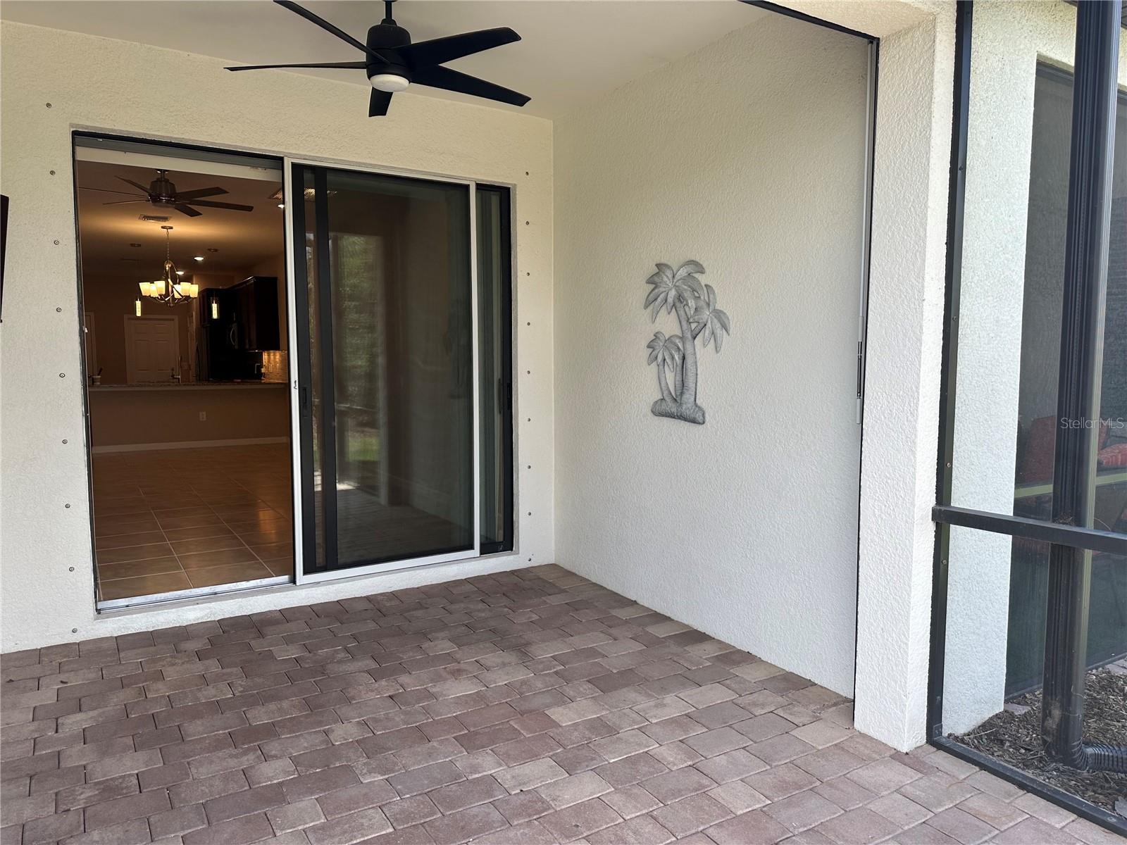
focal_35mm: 24
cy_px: 422
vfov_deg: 56.8
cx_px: 564
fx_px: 781
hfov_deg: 71.6
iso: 80
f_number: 1.78
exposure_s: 1/364
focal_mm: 6.86
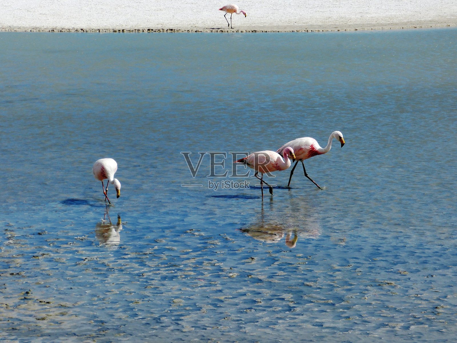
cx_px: 228
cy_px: 172
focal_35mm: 153
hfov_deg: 12.9
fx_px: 2020
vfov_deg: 9.7
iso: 100
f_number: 4
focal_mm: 25
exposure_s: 1/1300
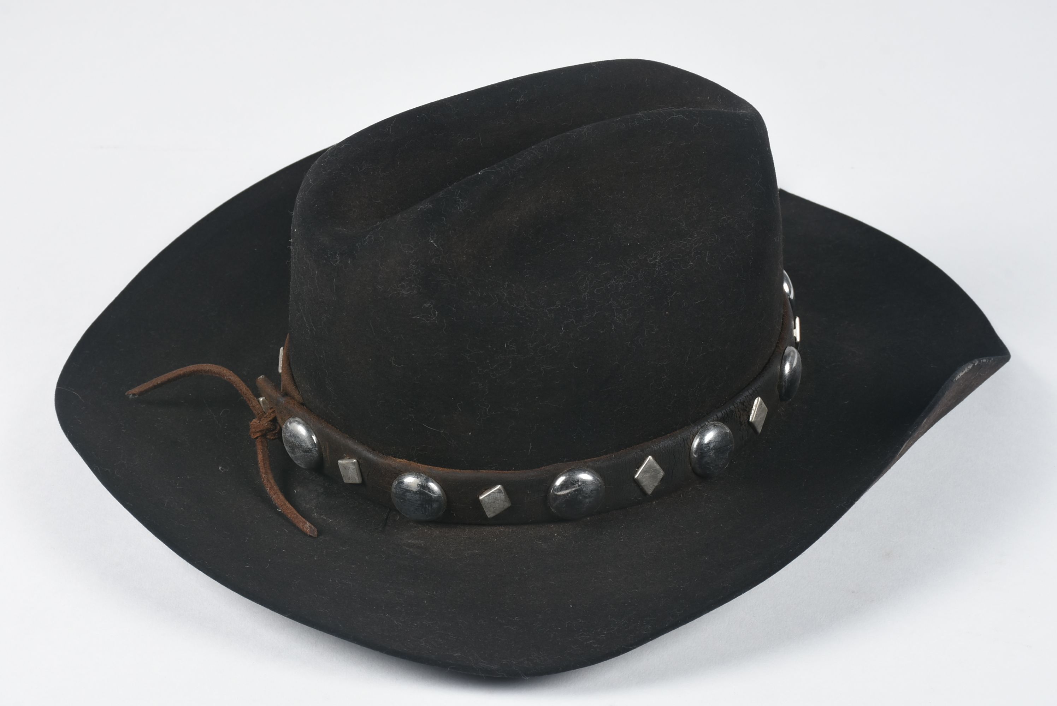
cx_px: 528
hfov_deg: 17.0
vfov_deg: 11.4
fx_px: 3526
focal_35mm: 120
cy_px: 353
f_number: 14
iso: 200
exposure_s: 1/125
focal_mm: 80
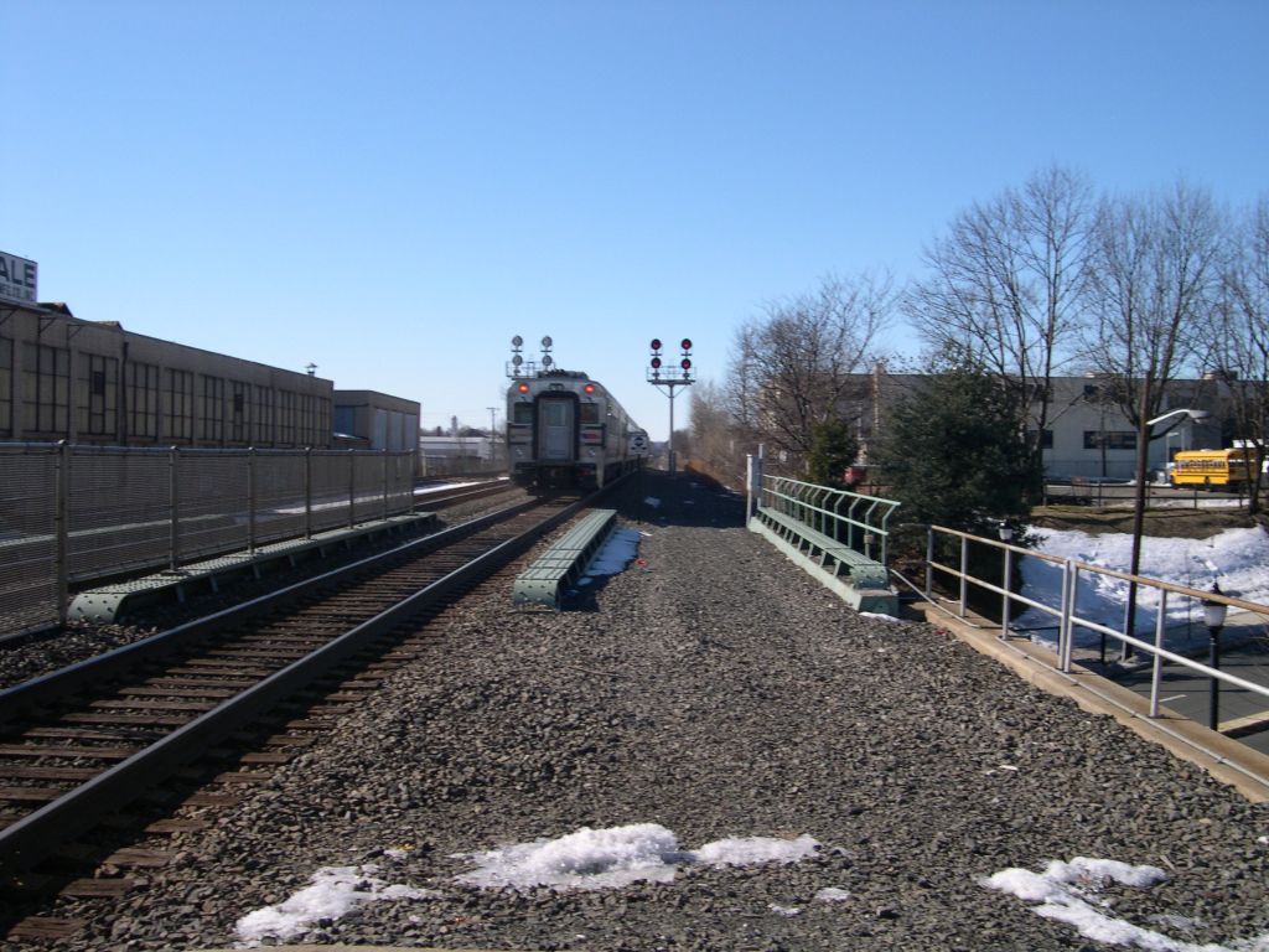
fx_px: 1393
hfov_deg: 49.0
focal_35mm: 38
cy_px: 476
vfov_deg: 37.7
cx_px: 634
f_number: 7.6
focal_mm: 8
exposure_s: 1/189
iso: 100
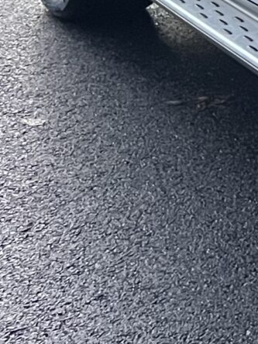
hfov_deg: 7.8
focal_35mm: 150
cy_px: -103
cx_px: 899
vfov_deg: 12.7
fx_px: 1491
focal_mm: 5.7
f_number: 1.5
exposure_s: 1/43
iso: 500
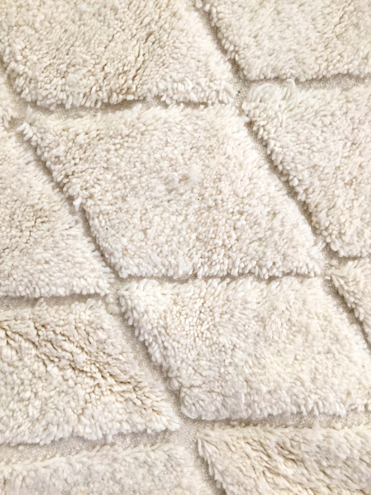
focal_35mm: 29
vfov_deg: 61.7
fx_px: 414
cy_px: 248
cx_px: 186
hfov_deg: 48.2
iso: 125
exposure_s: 1/33
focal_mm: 4.15
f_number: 2.2
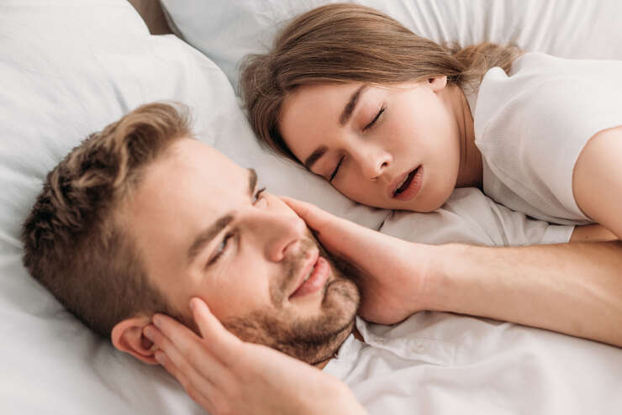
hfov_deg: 39.6
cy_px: 208
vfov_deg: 27.0
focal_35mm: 50
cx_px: 311
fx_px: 864
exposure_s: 1/160
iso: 320
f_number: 3.5
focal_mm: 50
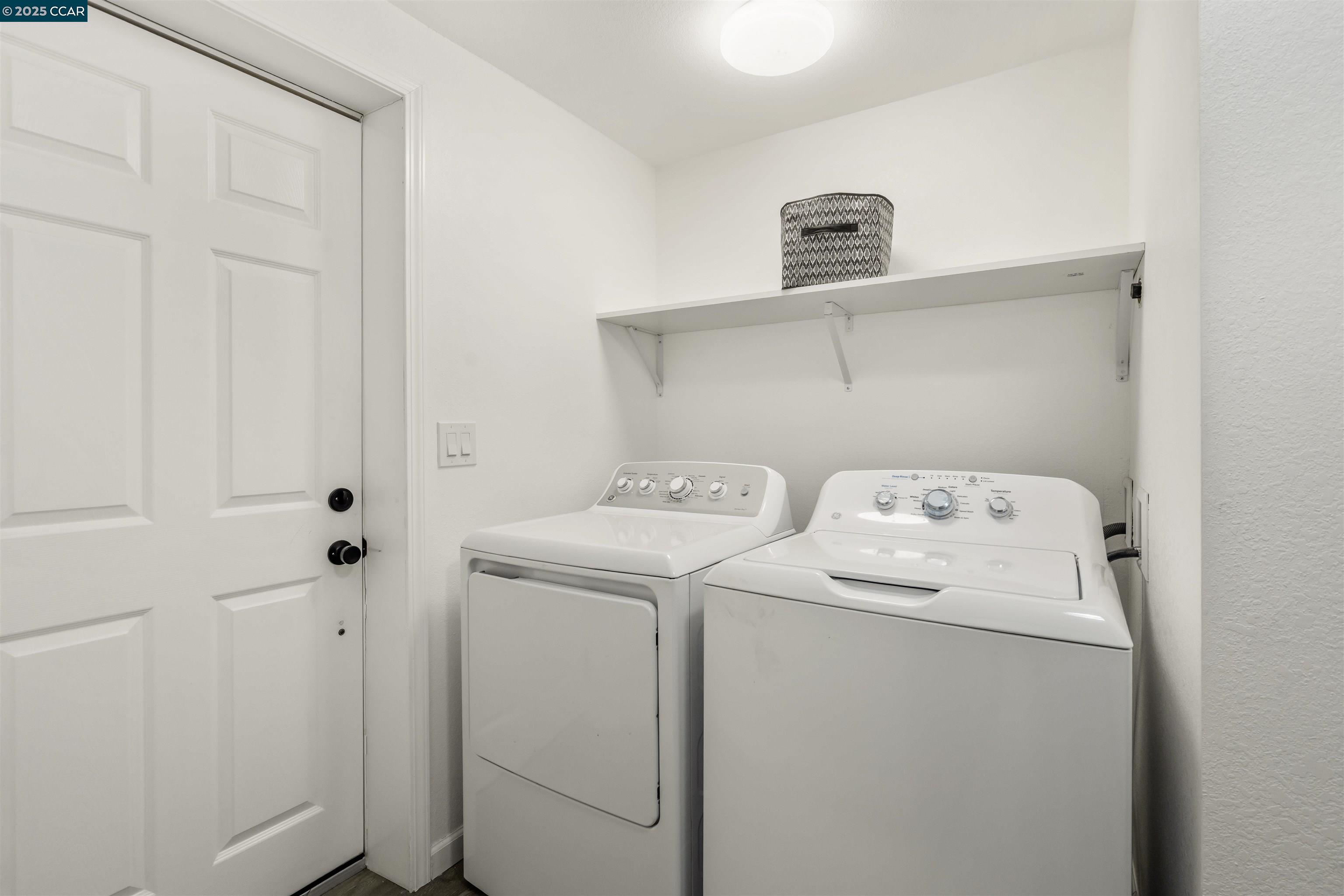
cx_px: 672
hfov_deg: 96.7
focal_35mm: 16
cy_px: 448
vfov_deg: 73.7
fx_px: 597
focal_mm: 16
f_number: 8
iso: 400
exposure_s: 1/25
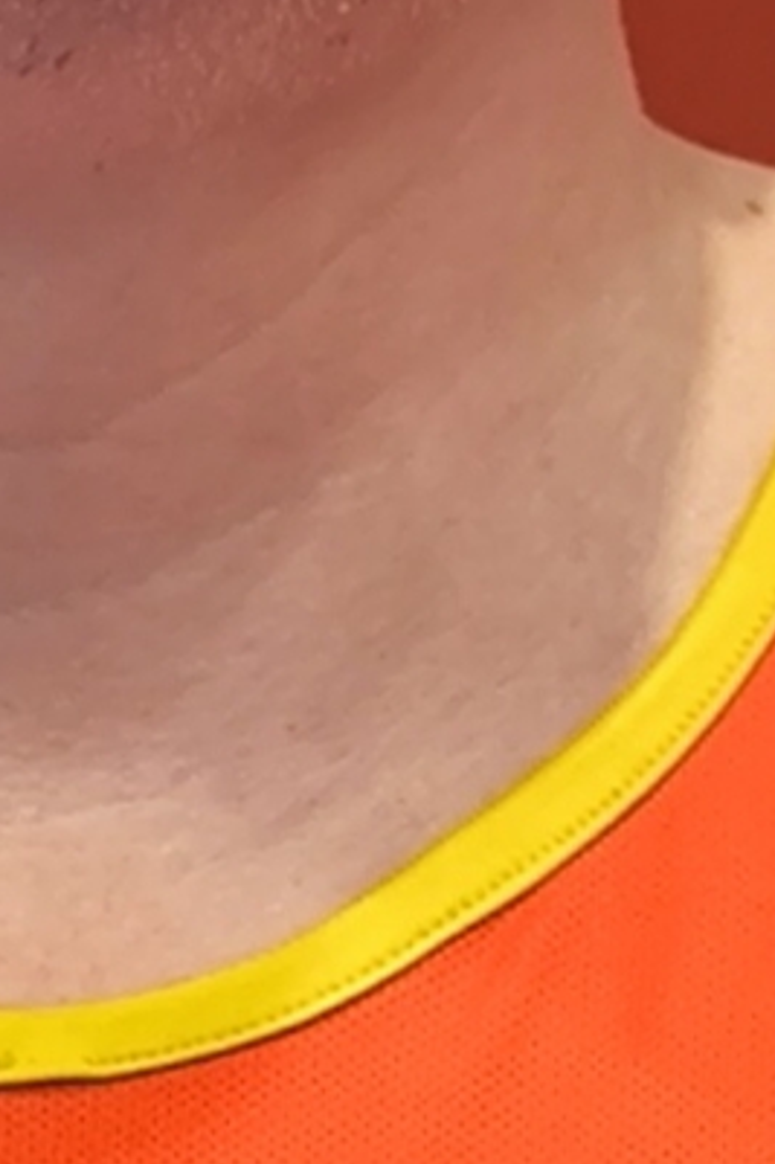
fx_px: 6205
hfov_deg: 7.1
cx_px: 205
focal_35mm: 192
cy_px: 756
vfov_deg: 10.7
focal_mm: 6.92
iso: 200
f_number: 1.9
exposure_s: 1/50
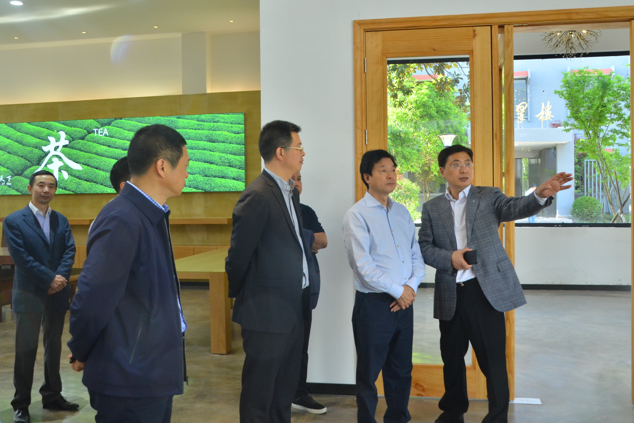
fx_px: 581
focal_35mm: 33
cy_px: 212
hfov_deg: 57.2
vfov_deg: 40.0
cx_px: 317
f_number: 6.3
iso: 640
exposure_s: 1/160
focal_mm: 22
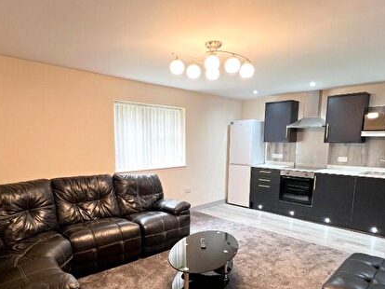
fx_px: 245
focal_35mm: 22
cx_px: 180
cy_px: 184
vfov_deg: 60.1
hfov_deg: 76.3
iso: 160
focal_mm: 1.57
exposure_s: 1/50
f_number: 1.8
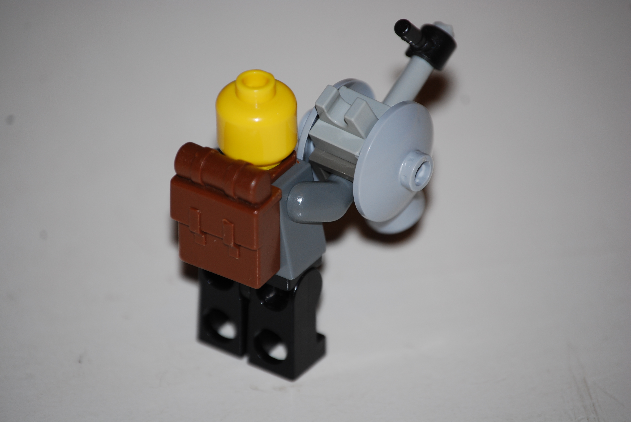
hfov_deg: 6.9
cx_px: 316
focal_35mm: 300
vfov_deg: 4.6
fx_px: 5265
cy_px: 211
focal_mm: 200
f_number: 5.6
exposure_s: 1/60
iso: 200
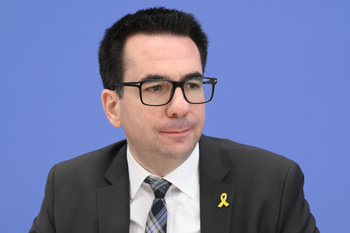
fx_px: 1457
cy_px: 116
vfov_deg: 9.1
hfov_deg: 13.7
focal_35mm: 150
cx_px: 175
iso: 4000
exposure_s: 1/640
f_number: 5.6
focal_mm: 150
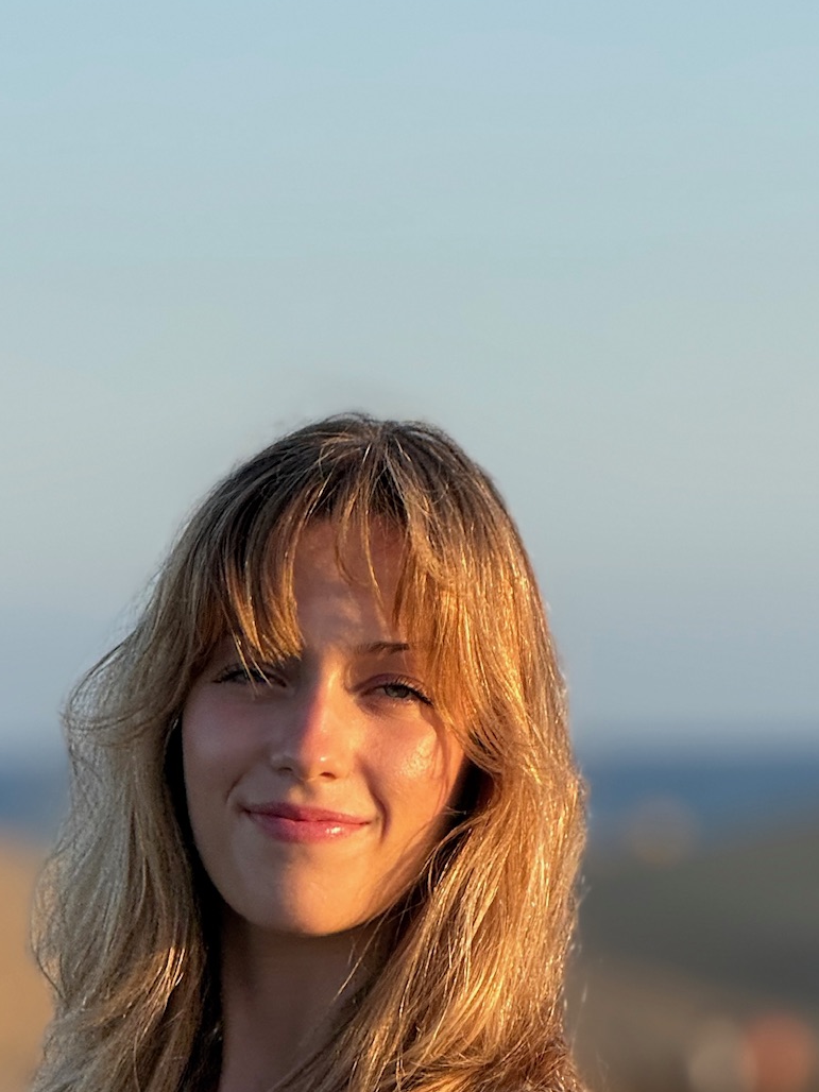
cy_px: 1060
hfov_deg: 6.2
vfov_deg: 8.2
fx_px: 7540
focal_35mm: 239
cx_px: 535
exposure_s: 1/461
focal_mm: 15.66
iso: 50
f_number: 2.8
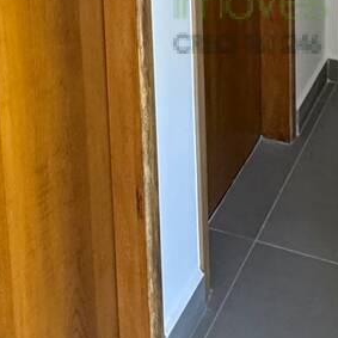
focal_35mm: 63
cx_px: 226
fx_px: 696
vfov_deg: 22.3
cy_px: -176
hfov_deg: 27.1
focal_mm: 2.22
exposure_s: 1/60
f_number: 2.2
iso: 500
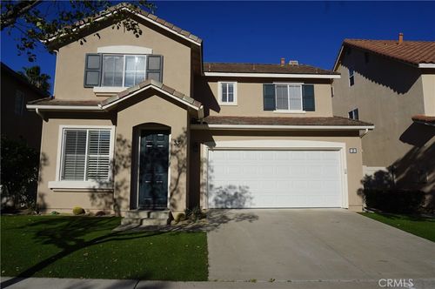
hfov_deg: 73.8
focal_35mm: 24
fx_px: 290
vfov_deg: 53.0
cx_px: 218
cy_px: 144
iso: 100
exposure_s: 1/320
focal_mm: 16
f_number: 11
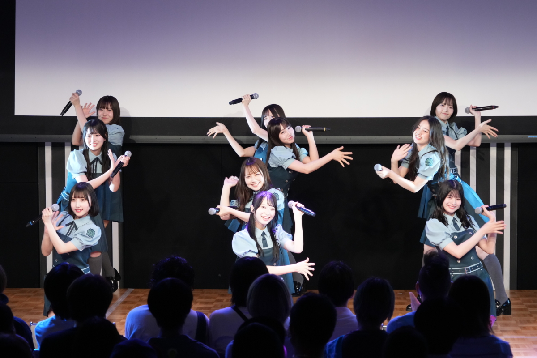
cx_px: 268
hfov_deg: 18.9
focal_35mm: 108
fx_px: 1611
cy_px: 179
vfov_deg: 12.7
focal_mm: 108
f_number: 6.3
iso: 4000
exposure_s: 1/250
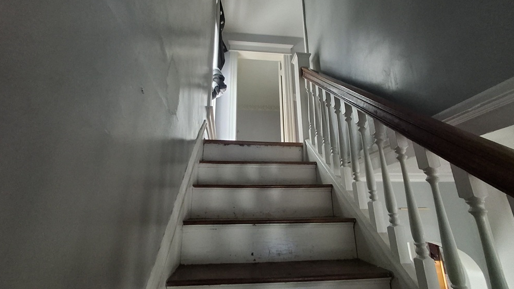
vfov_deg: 61.0
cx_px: 251
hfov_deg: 92.6
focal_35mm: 18
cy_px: 143
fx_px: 245
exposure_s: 1/30
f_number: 2.2
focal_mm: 1.64
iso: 250
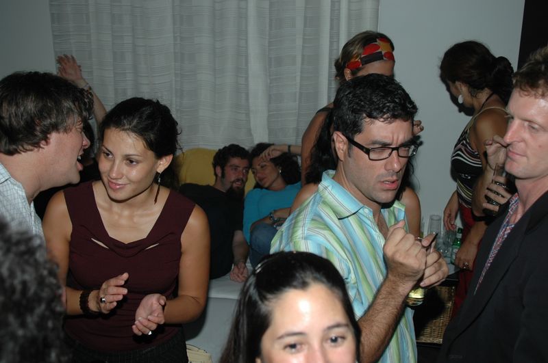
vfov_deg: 31.8
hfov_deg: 46.5
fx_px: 638
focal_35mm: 42
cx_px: 274
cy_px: 182
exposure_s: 1/60
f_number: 4
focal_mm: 28
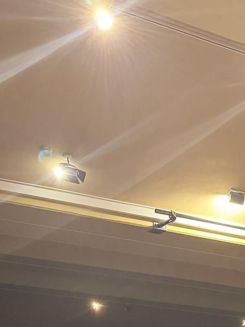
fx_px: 764
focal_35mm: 81
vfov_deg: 20.1
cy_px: 516
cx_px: 382
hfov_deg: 16.4
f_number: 1.78
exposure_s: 1/50
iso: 500
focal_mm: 6.76
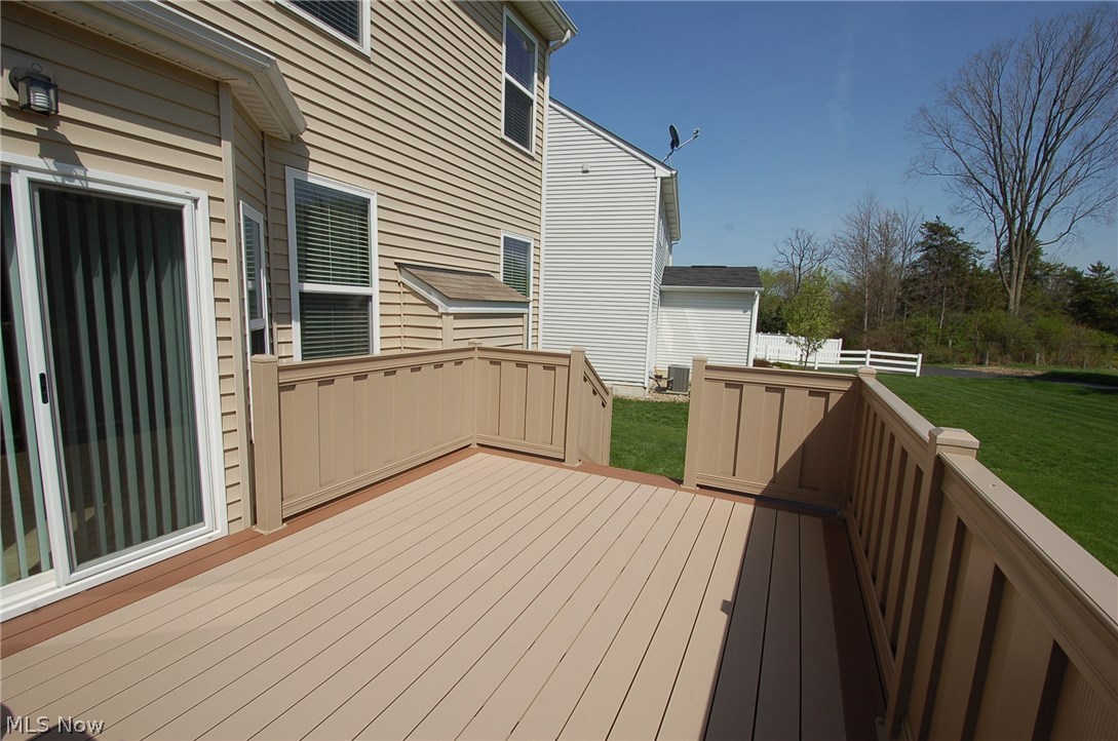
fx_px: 465
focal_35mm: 15
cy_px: 370
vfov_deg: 77.1
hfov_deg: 100.5
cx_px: 559
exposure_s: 1/400
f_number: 10
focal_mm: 10
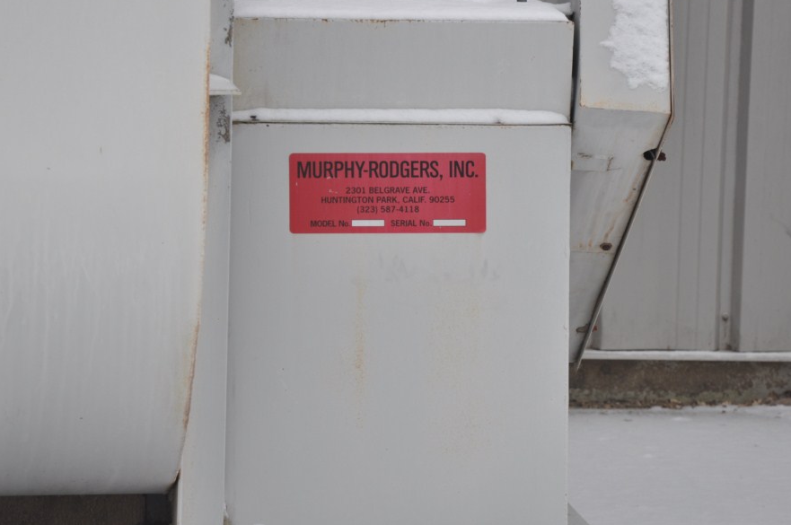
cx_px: 372
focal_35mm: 207
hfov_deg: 10.0
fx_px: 4535
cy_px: 260
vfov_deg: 6.6
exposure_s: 1/250
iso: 200
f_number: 8
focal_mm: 105
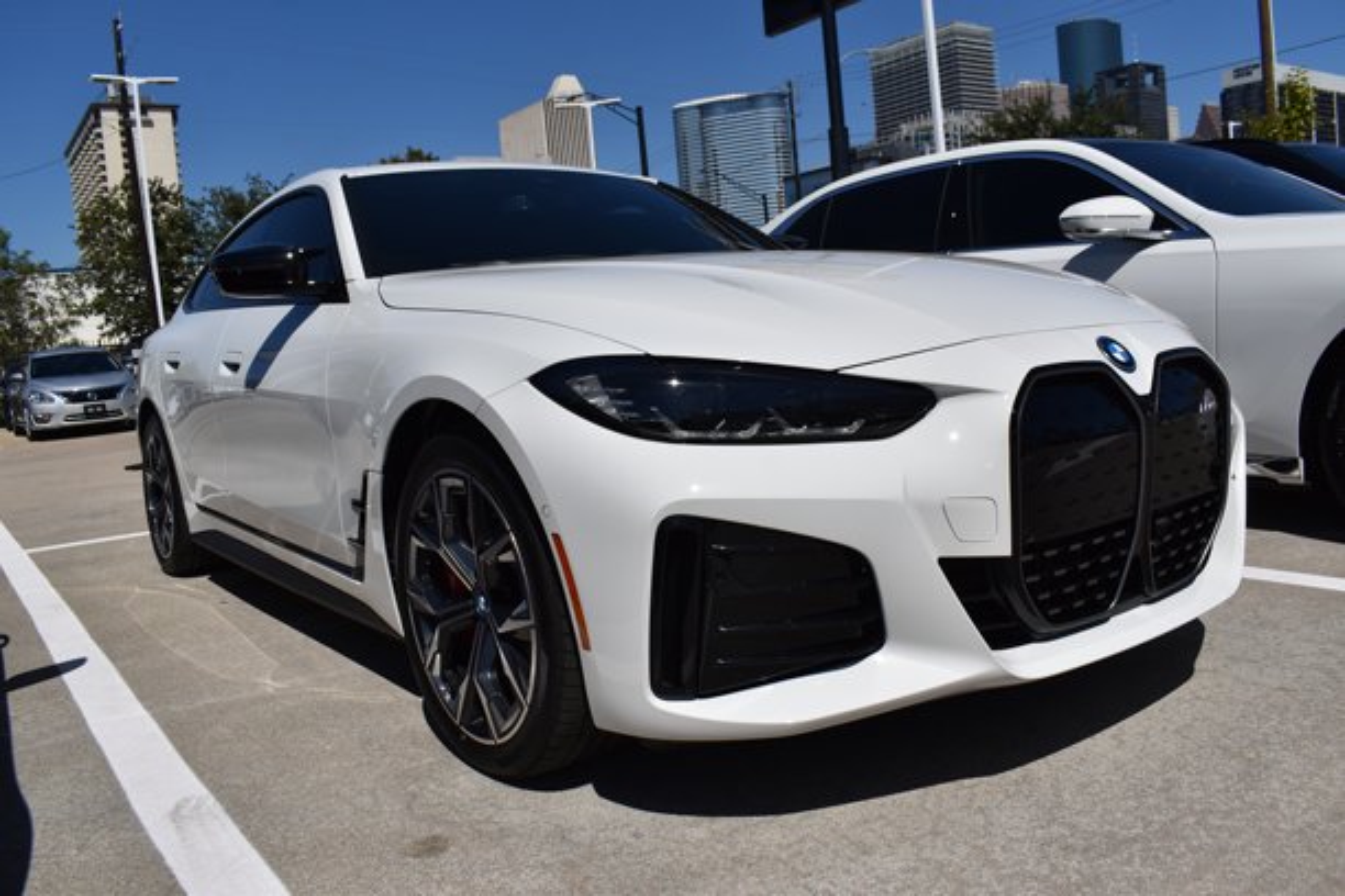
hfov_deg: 61.9
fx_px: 1121
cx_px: 672
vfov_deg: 43.6
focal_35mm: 30
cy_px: 448
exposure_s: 1/2000
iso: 250
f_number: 8
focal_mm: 20
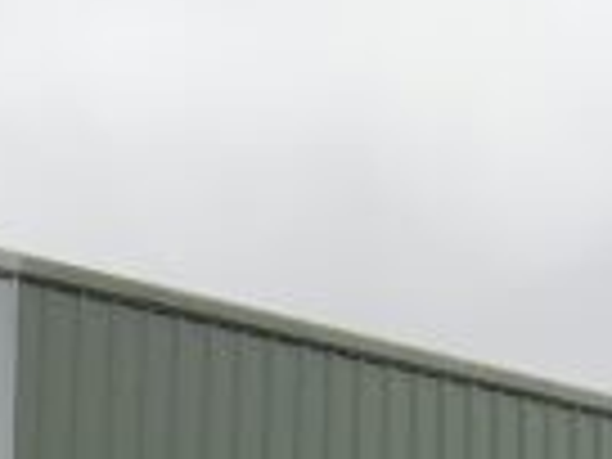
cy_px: 1008
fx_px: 2404
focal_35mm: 136
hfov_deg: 13.0
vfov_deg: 9.9
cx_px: -536
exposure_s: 1/149
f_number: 1.8
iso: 16
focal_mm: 3
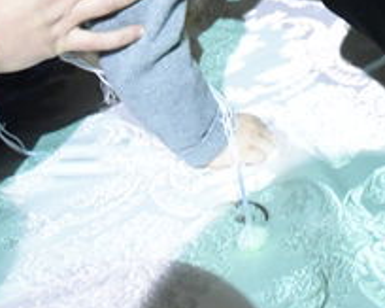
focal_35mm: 80
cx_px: 547
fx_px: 911
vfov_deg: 16.5
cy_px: -222
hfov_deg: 20.9
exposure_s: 1/50
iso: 5000
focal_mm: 17
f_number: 2.8
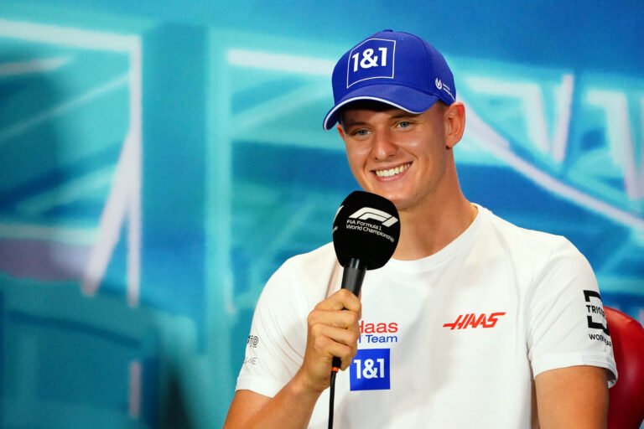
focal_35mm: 400
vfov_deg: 3.4
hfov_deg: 5.2
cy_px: 214
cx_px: 322
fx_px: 7155
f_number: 6.3
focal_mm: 400
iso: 10000
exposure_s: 1/250
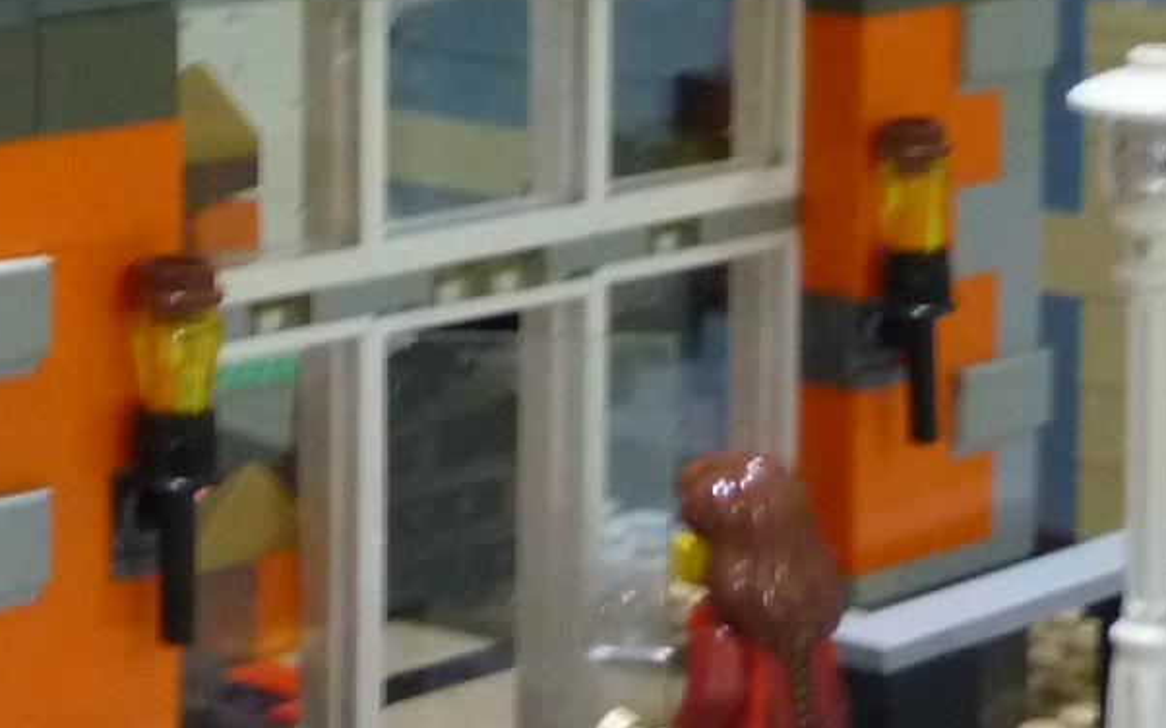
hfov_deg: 17.2
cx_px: 31
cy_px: -292
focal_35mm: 119
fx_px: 3781
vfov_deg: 10.7
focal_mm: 5.5
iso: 400
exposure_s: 1/8
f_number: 2.8
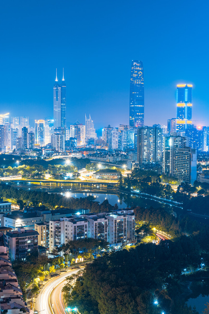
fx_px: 557
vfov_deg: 31.4
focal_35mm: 64
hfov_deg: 21.3
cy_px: 158
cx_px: 107
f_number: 13
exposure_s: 73
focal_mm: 60
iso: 64
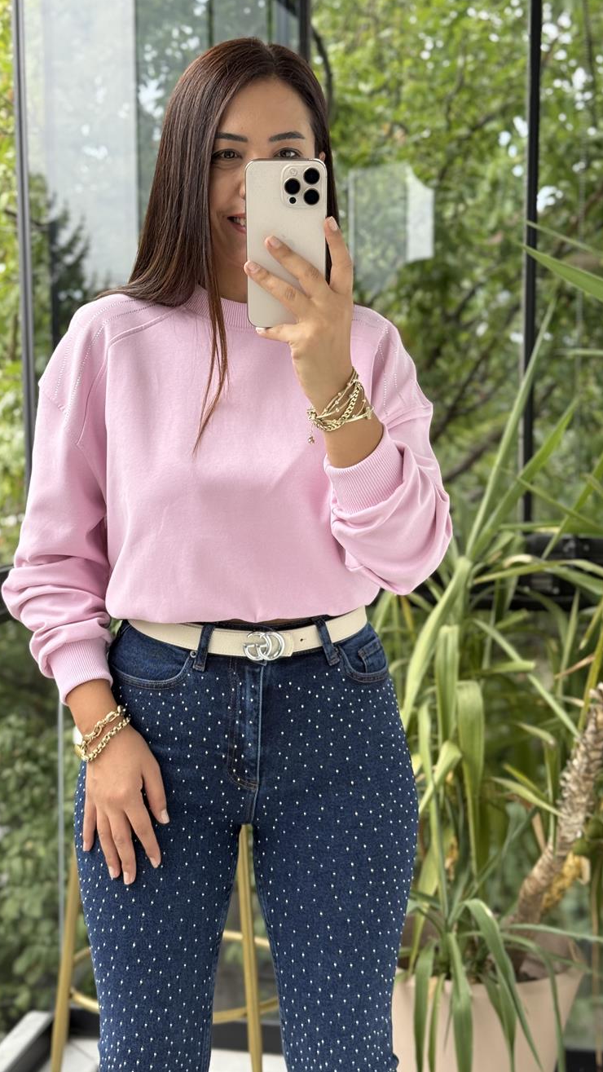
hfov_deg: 22.6
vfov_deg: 39.2
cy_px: 538
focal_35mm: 53
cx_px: 257
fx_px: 1506
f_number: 1.78
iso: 64
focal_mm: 6.76
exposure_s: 1/409
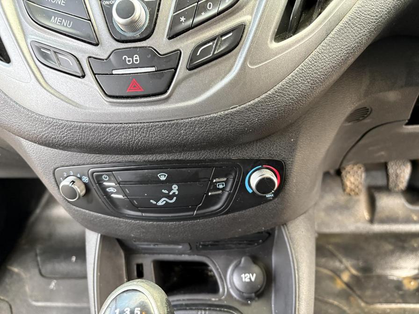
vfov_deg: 53.1
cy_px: 157
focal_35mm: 26
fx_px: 315
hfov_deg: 67.3
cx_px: 210
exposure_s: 1/60
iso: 320
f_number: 1.6
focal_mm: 5.96
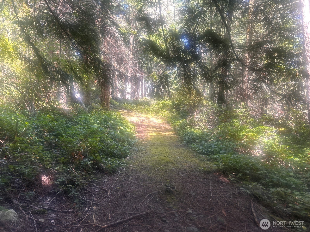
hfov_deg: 67.3
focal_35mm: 26
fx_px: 233
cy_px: 116
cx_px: 155
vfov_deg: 53.1
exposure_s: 1/121
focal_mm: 5.7
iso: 50
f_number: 1.5
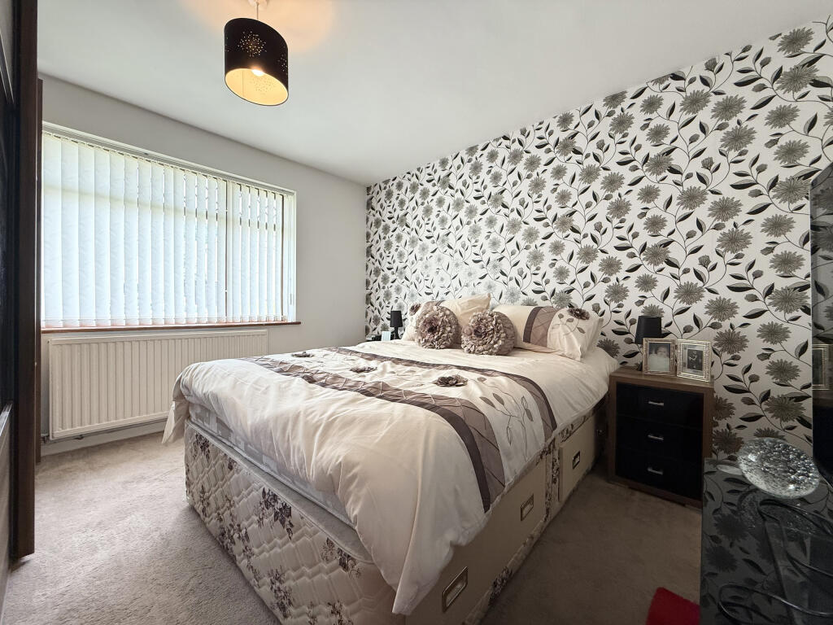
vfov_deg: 85.7
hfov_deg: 102.1
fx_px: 337
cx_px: 416
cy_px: 312
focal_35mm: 14
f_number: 2.2
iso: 160
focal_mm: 2.22
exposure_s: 1/100
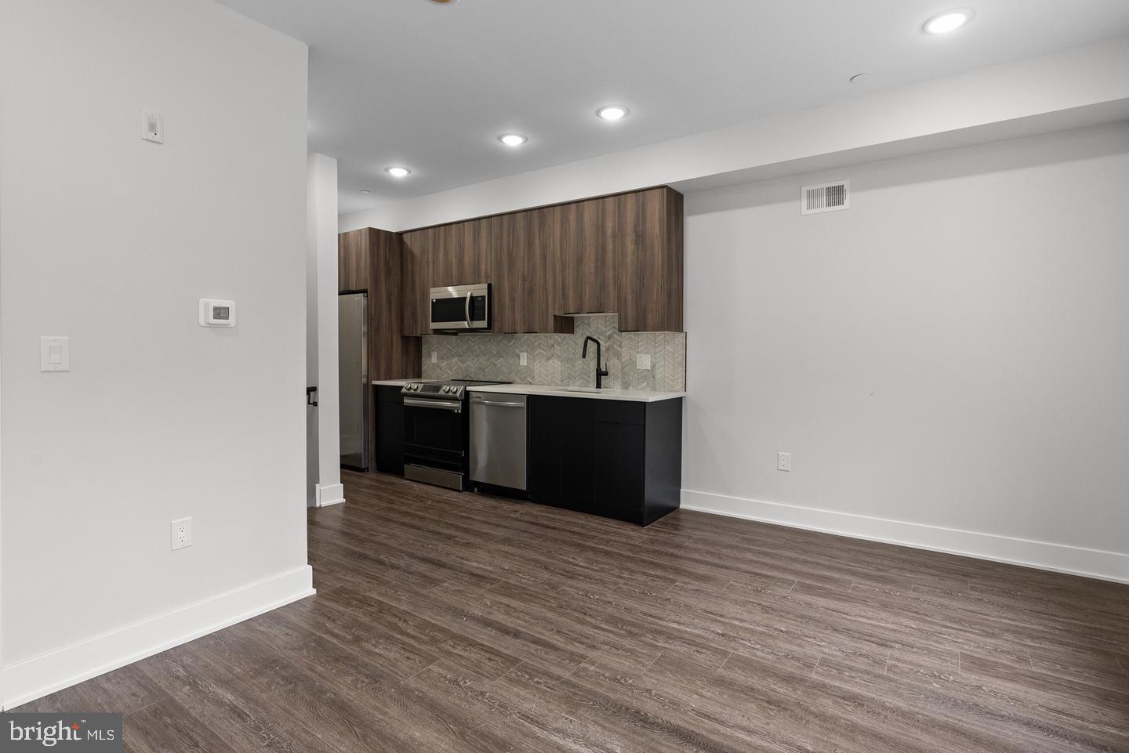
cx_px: 564
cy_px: 376
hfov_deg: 93.3
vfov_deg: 70.5
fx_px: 533
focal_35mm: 17
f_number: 8
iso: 2000
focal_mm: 17
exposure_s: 1/40
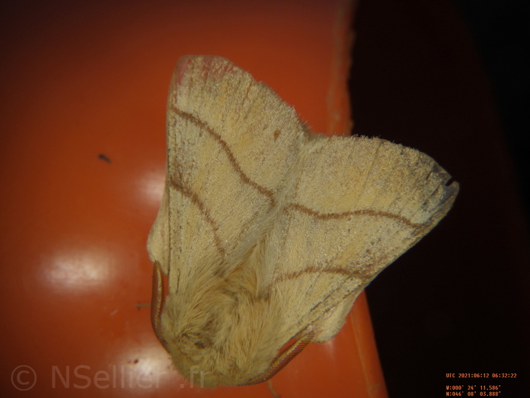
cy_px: 199
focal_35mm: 34
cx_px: 265
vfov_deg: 41.8
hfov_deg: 54.0
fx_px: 521
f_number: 4.6
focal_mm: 6.1
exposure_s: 1/2000
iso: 125
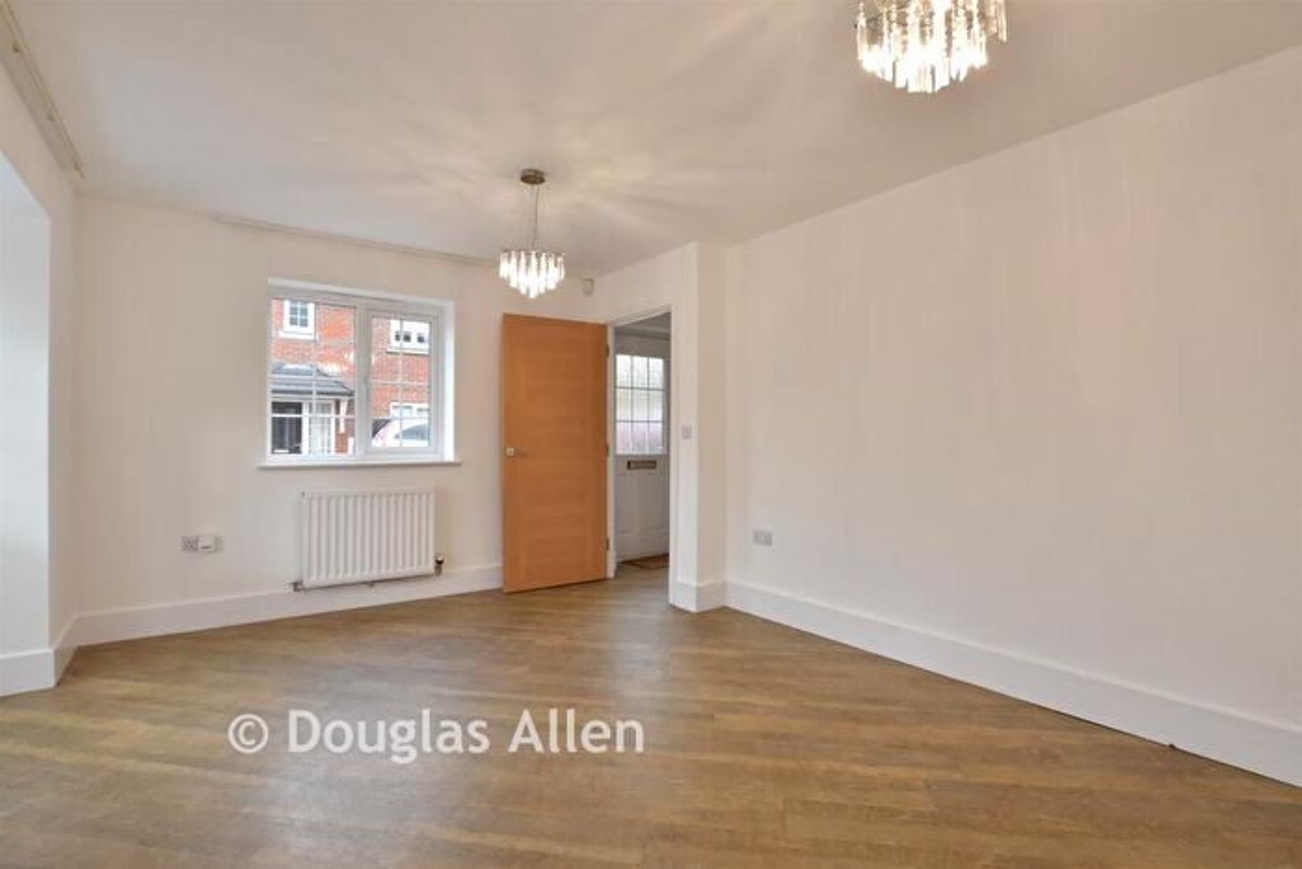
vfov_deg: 73.8
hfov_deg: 96.7
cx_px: 651
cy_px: 434
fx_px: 579
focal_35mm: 16
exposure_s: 1/8
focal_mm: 11
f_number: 8
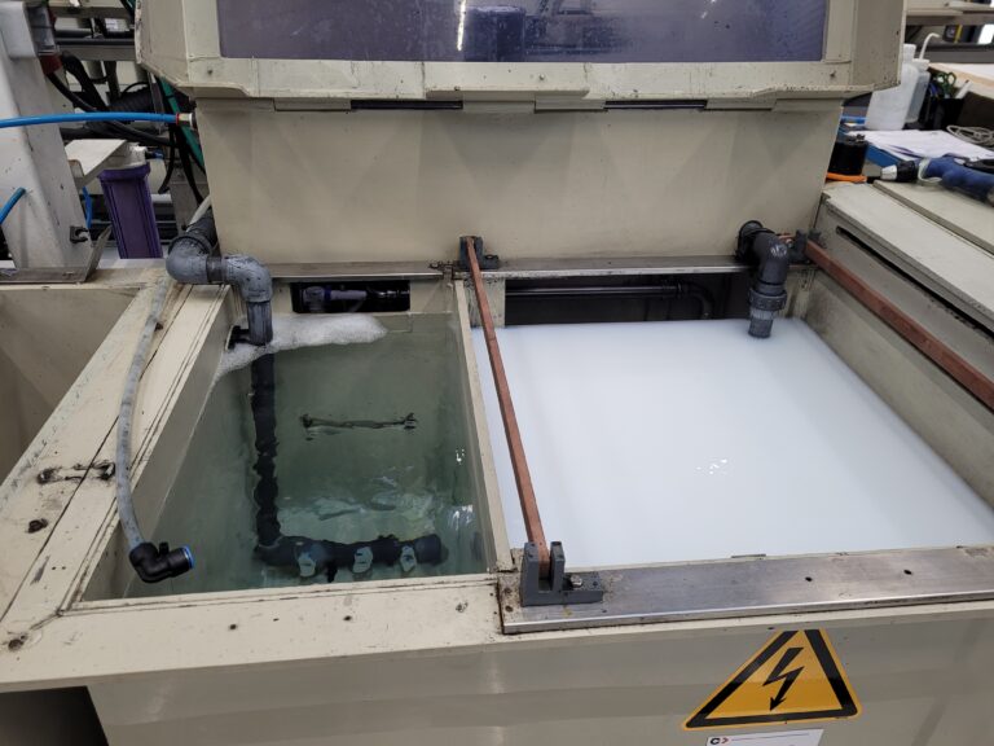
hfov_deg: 67.3
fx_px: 747
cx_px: 497
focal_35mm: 26
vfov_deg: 53.1
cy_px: 373
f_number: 1.8
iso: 125
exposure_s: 1/100
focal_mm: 5.4
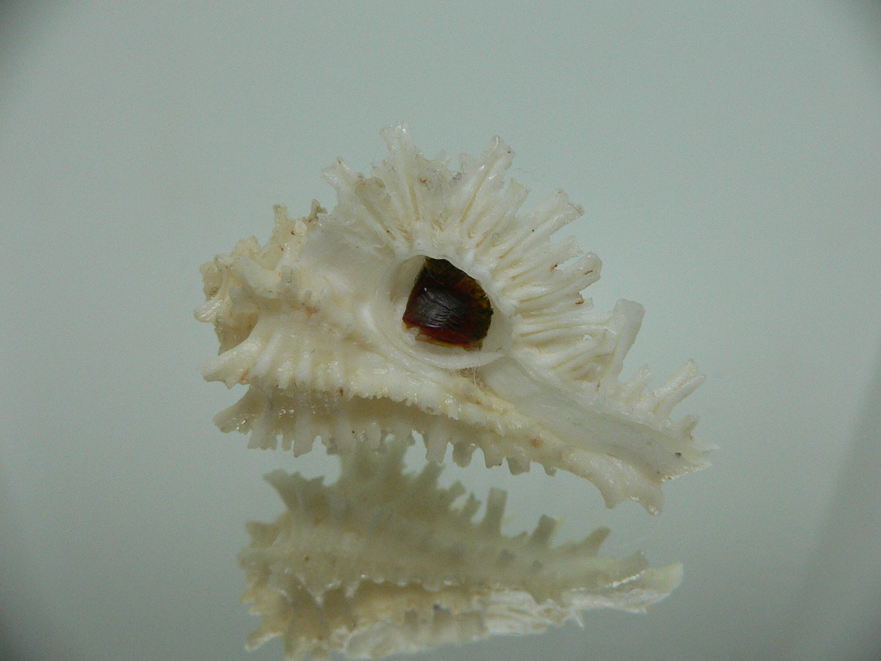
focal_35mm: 35
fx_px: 891
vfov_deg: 40.7
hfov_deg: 52.6
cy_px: 330
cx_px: 440
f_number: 2.8
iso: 200
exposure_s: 1/60
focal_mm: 4.6
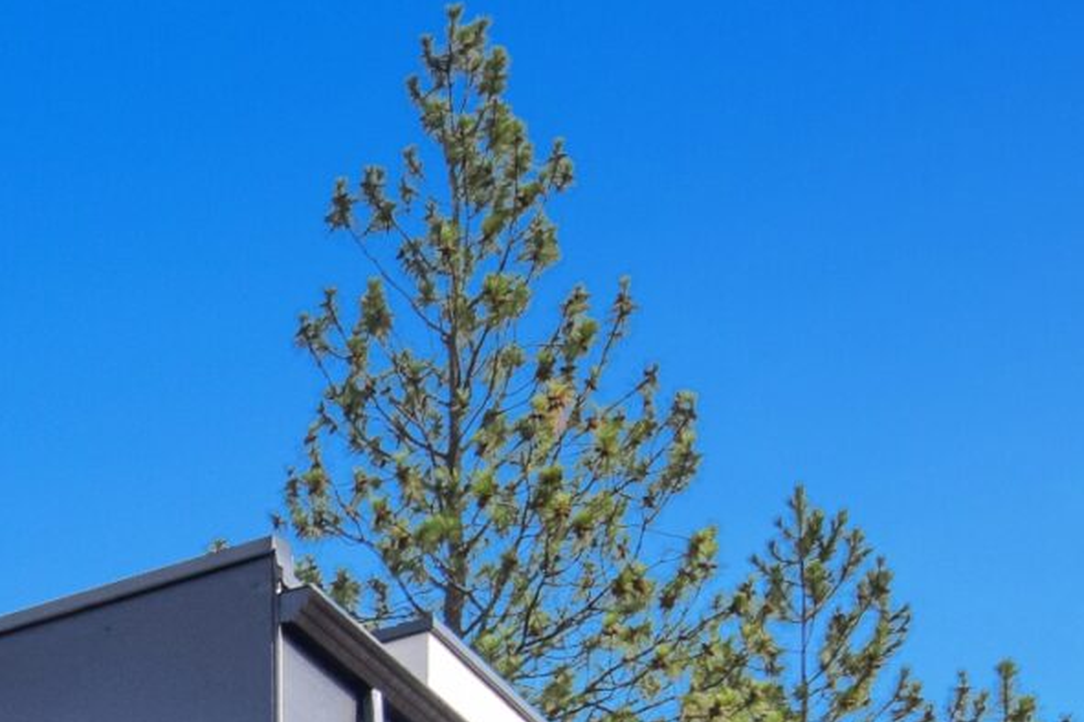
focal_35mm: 91
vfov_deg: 12.9
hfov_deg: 19.4
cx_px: -572
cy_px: 1472
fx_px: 2740
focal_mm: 14
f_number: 14
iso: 100
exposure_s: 1/80
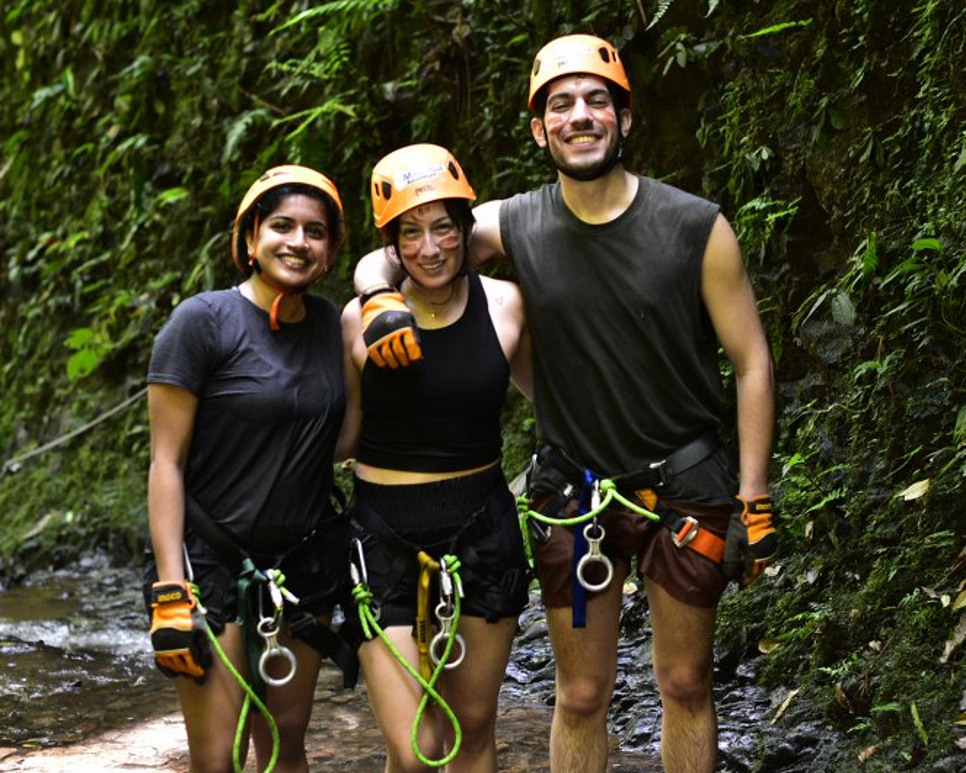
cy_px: 387
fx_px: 2429
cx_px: 439
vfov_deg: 18.1
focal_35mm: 85
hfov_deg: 22.5
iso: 1600
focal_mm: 50
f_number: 2
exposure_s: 1/400
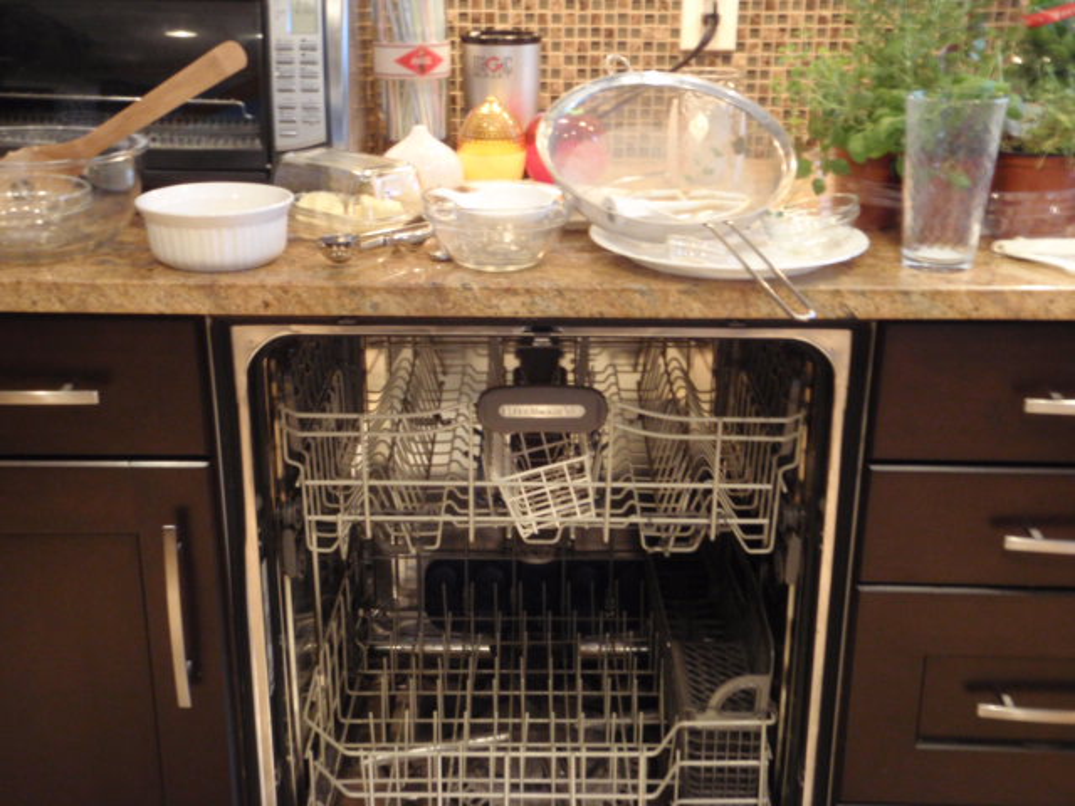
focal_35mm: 36
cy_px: 403
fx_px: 1118
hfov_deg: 51.4
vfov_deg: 39.7
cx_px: 538
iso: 250
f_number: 4.1
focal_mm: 6.53
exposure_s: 1/4
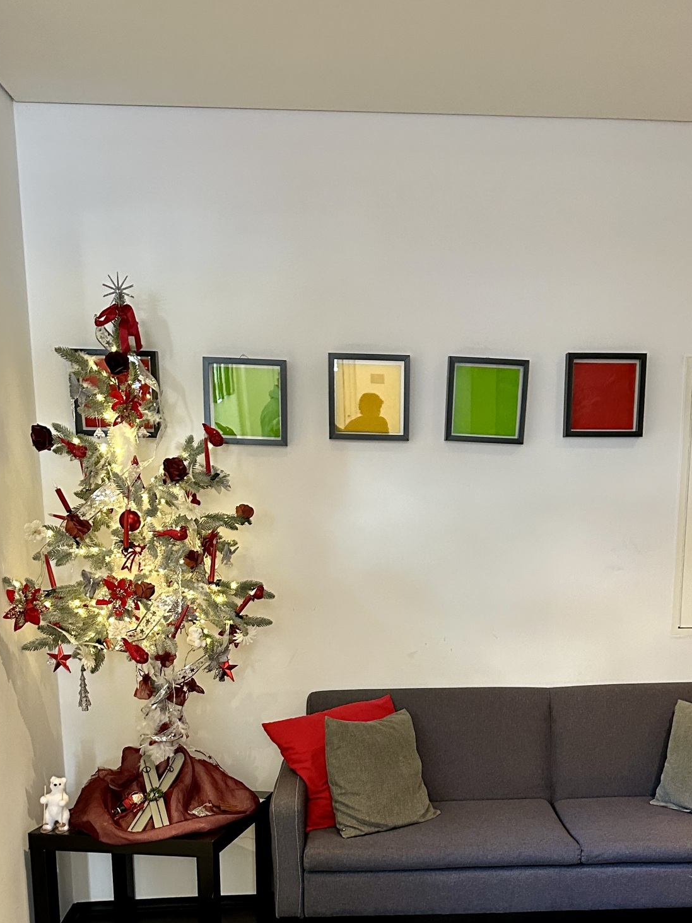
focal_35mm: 42
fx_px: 1120
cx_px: 445
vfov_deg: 42.8
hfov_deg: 34.1
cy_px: 736
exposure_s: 1/50
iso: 500
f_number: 1.78
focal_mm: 6.86
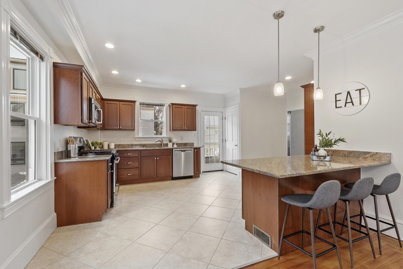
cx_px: 202
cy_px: 134
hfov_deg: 100.4
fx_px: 168
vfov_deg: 77.3
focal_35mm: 15
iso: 320
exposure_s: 1/2
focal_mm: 10
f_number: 8
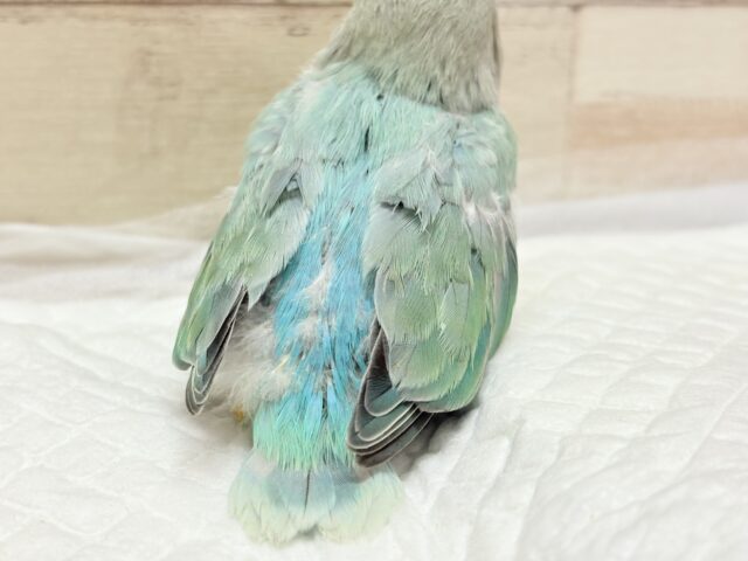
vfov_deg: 28.0
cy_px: 280
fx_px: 1124
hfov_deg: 36.8
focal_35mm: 52
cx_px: 374
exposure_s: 1/50
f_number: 1.6
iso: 100
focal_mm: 5.96
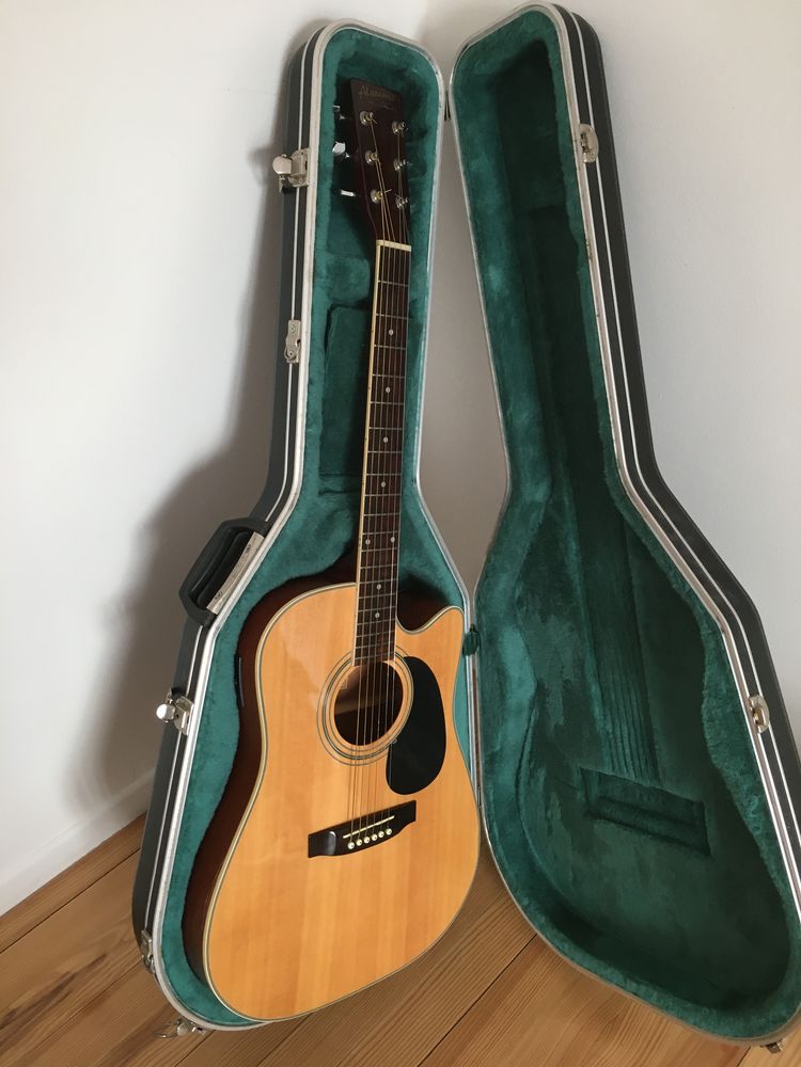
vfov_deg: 61.7
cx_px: 400
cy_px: 534
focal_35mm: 29
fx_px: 895
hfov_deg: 48.2
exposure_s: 1/33
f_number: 2.2
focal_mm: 4.15
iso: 100
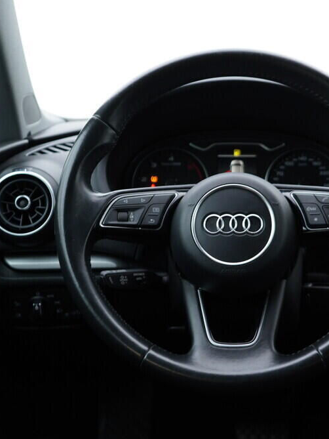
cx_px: 232
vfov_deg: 36.2
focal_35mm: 53
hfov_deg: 27.3
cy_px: 223
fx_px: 671
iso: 160
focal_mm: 24
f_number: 2.8
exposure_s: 1/40
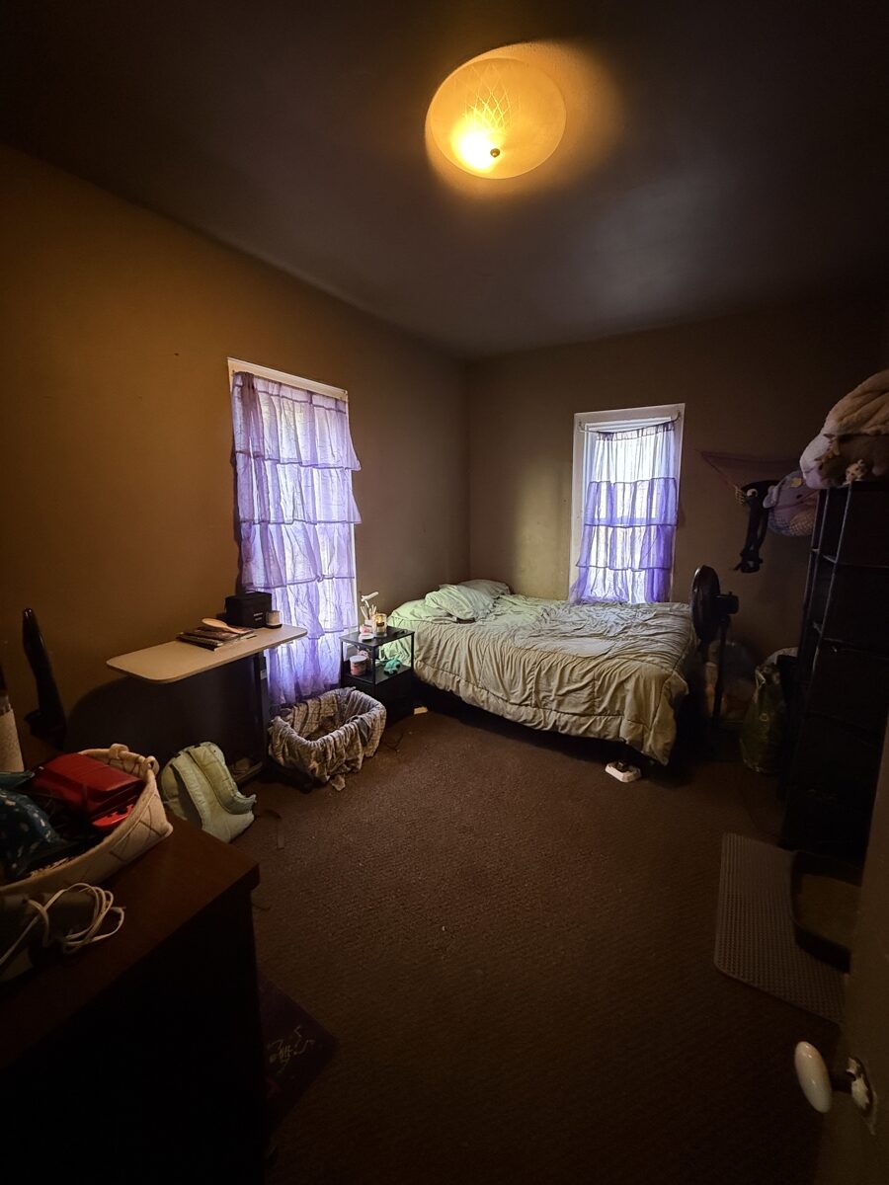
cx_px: 444
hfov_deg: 85.7
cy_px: 592
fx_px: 479
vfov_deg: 102.1
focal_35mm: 14
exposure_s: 1/60
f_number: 2.2
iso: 1000
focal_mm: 2.22
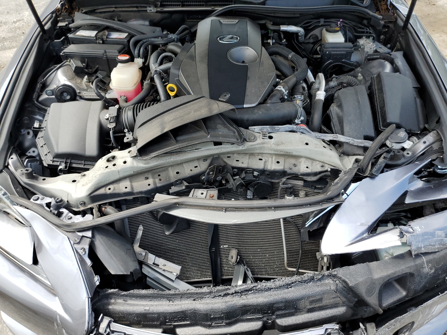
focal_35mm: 26
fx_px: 336
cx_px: 224
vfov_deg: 53.1
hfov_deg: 67.3
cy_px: 168
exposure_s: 1/1000
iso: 50
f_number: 1.5
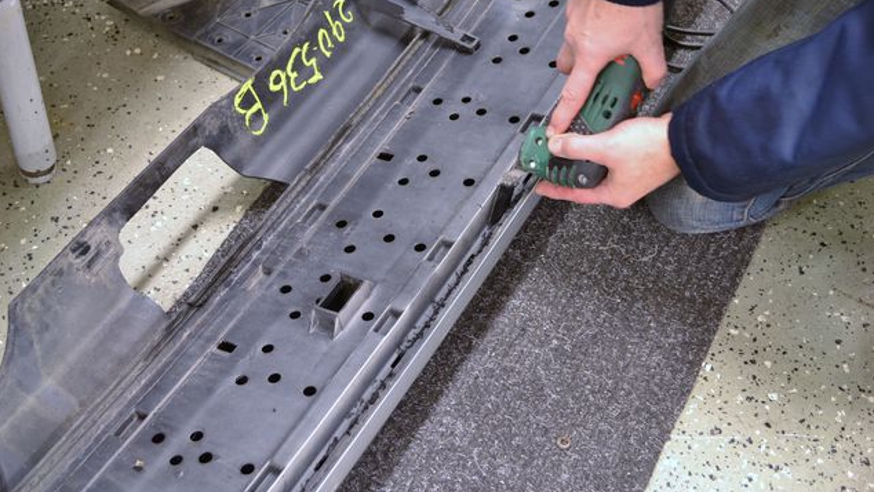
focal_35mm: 56
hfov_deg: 37.5
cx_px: 438
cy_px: 261
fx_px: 1287
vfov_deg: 21.6
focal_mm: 35
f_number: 5
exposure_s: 1
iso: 100
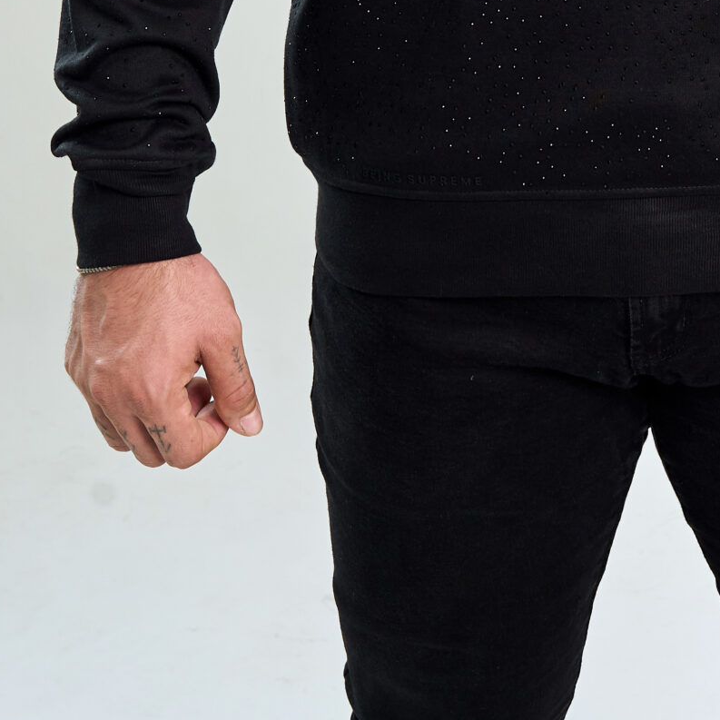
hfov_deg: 17.9
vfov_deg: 16.7
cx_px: 608
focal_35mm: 96
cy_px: -319
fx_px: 2259
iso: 640
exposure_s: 1/125
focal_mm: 35
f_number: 8
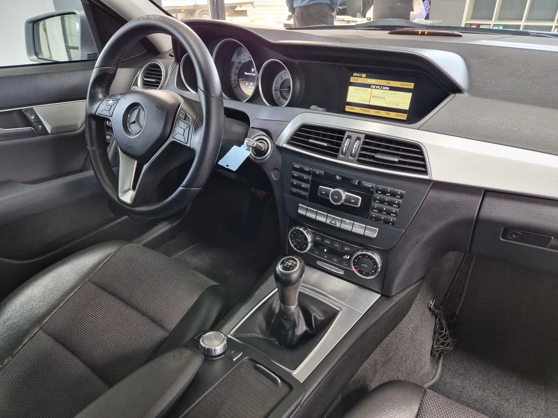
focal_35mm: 23
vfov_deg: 58.9
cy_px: 209
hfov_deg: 73.9
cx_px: 279
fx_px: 371
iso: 250
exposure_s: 1/45
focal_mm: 5.4
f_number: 1.8
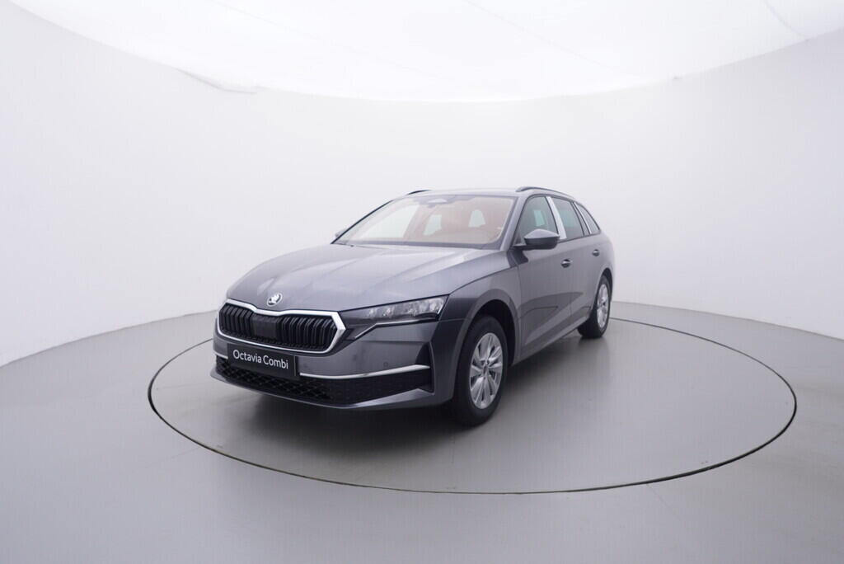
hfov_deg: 77.3
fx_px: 528
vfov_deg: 56.2
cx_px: 422
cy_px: 282
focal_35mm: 22
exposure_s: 1/80
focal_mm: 15
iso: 200
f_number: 5
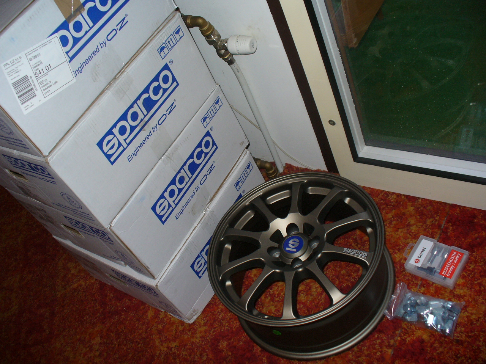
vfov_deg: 38.7
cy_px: 182
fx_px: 519
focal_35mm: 37
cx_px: 243
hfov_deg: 50.1
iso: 100
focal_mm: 6.1
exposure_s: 1/60
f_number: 2.8
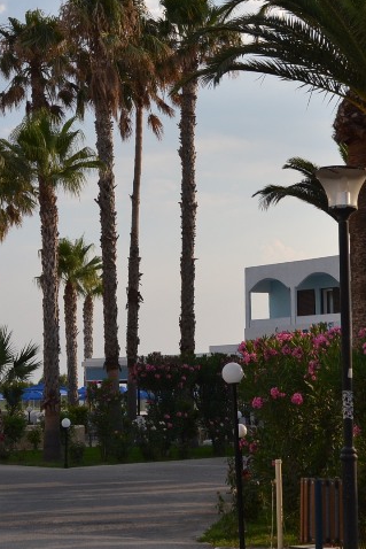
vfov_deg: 22.5
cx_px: 147
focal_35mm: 90
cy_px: 160
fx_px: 1371
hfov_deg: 15.2
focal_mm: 28
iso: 400
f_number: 5.6
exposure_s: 1/1600
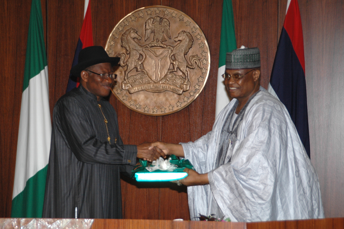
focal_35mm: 138
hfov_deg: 14.9
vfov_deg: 9.9
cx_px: 172
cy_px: 114
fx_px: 1318
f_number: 5.6
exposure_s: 1/60
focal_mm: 92
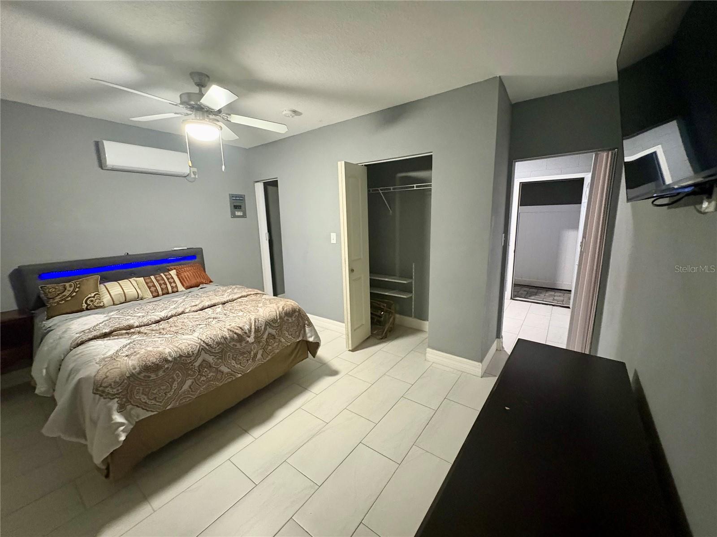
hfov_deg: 102.1
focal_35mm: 14
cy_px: 268
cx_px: 358
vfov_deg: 85.7
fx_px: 290
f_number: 2.2
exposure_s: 1/40
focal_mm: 2.22
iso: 1000
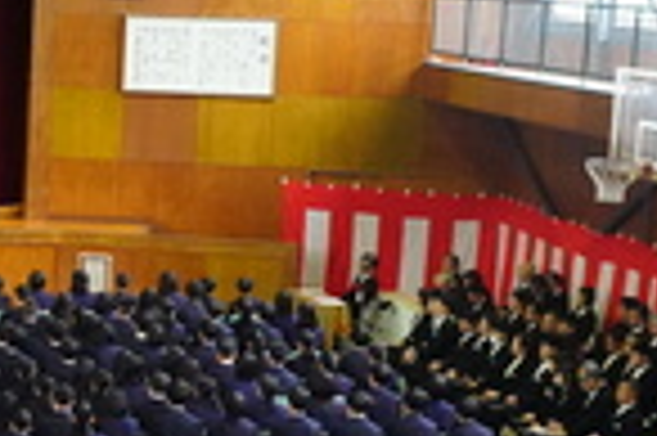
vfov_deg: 12.1
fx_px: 2060
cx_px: -295
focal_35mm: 113
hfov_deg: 16.7
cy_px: 256
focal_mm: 30
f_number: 3.5
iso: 12800
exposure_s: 1/1000
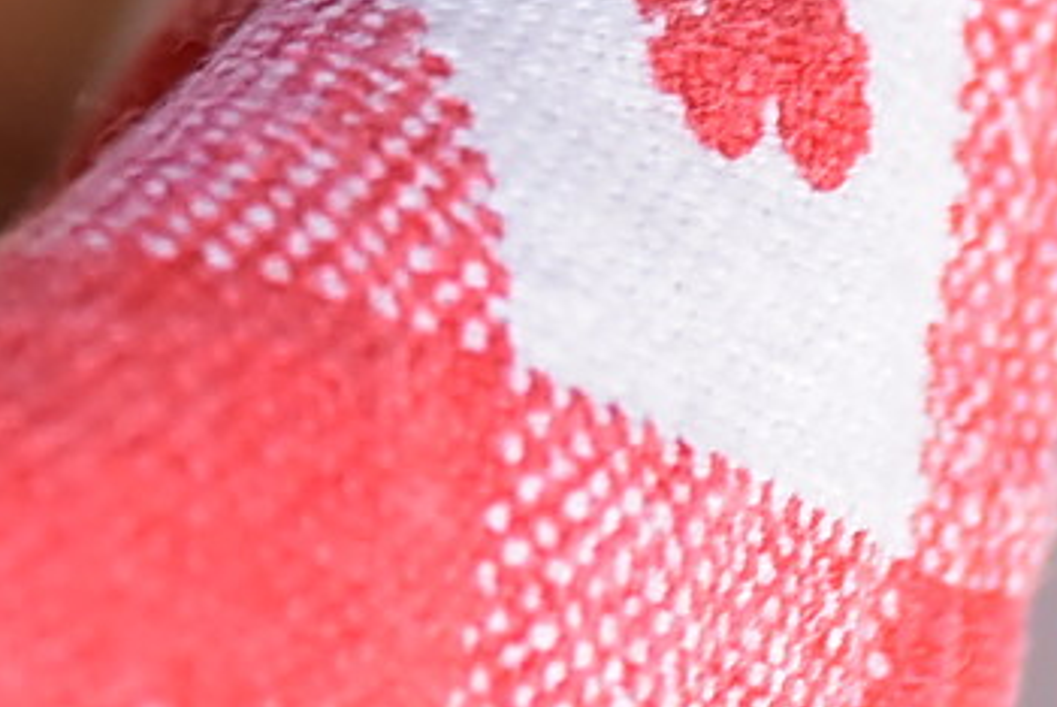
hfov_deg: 2.8
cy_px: -1390
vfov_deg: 1.9
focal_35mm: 720
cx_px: -2274
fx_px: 21157
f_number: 7.1
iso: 2500
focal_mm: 105
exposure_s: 1/50
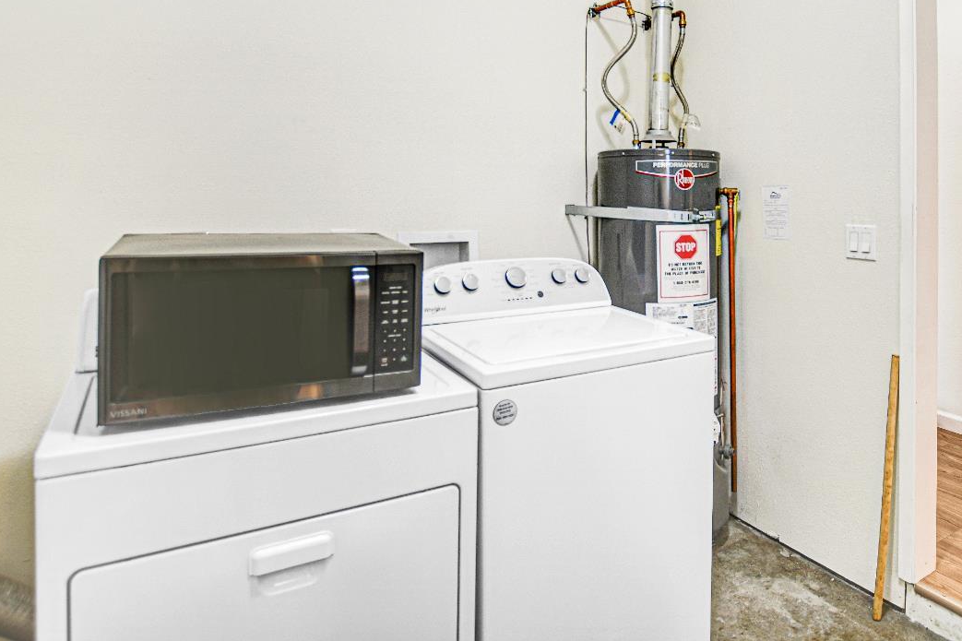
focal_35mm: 23
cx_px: 628
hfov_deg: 74.1
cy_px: 202
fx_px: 614
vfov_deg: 53.8
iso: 100
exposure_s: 1/25
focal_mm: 11
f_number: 3.5
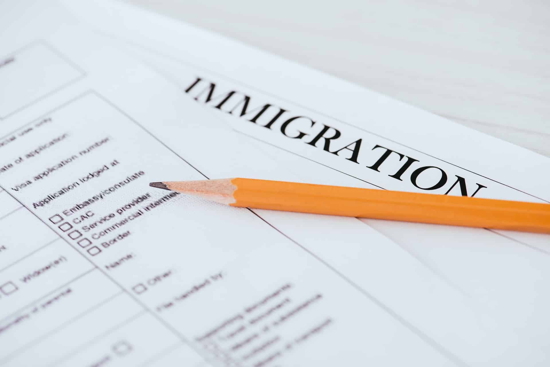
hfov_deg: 19.5
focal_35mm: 105
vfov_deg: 13.0
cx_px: 275
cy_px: 184
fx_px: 1604
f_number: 8
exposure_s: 1/200
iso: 320
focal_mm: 105
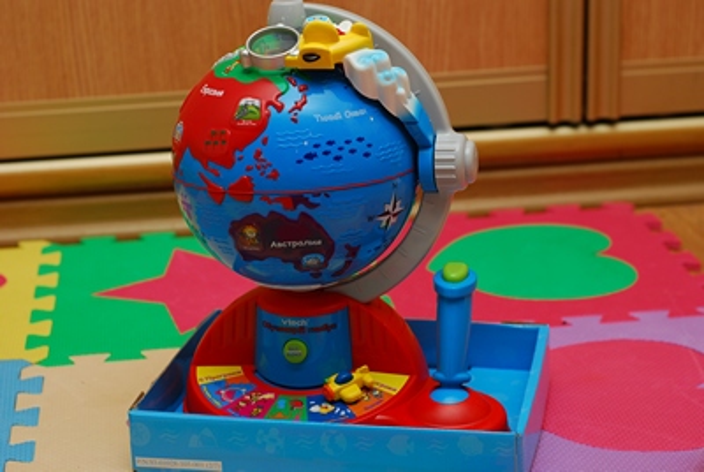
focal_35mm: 75
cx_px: 352
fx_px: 1469
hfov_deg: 27.0
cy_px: 236
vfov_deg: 18.2
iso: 100
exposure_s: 1/60
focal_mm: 50
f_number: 4
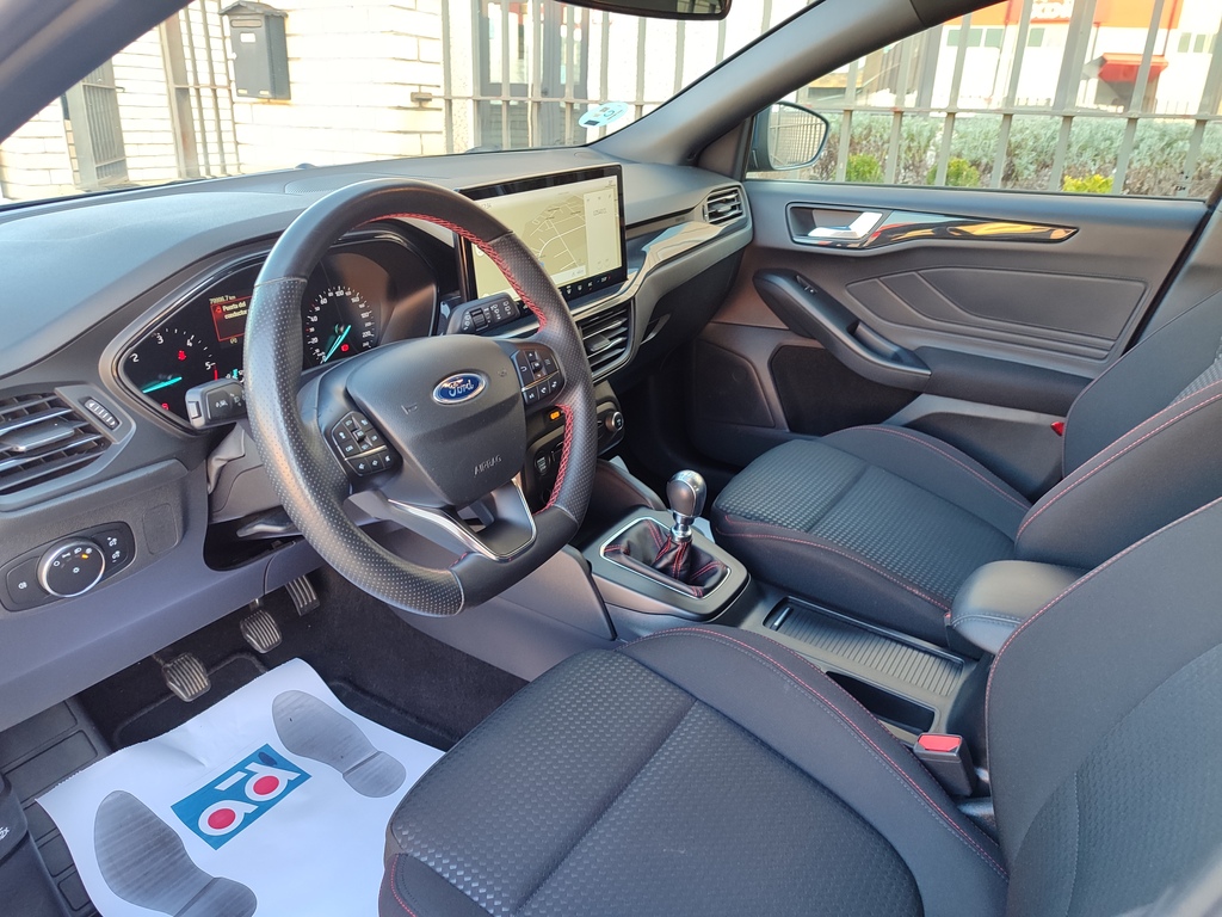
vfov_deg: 54.9
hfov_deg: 69.4
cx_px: 611
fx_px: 883
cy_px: 458
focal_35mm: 25
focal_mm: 5.95
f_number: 1.89
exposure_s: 1/50
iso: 125
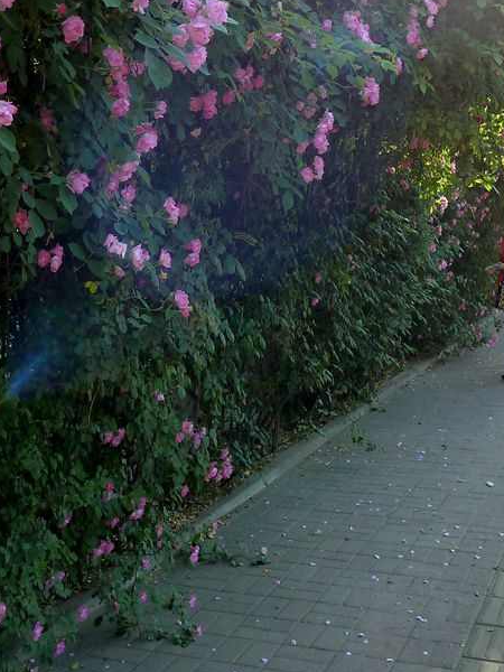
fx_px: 971
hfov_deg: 29.1
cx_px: 282
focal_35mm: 50
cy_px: 75
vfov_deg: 36.0
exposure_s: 1/100
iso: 125
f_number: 3.5
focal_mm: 4.1
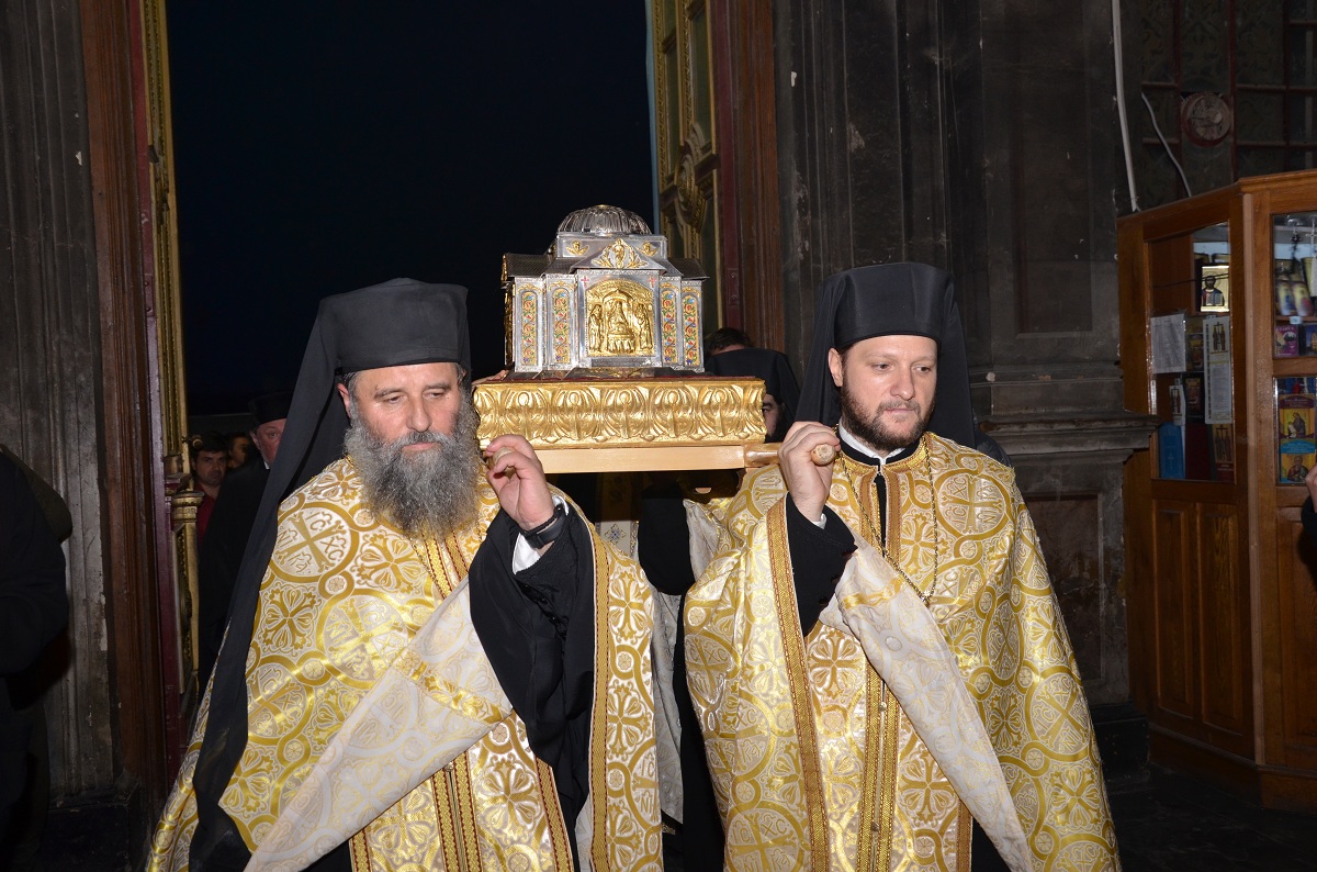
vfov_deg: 39.8
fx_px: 1204
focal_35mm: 33
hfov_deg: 57.3
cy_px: 436
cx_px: 658
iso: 500
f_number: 5
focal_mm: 22
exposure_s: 1/40
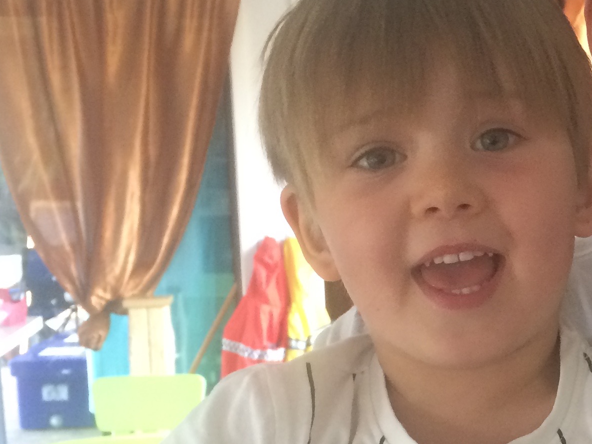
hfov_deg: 22.7
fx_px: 1368
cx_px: 692
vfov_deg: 18.3
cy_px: 325
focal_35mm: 80
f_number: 2.2
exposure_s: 1/30
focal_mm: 4.15
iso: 160
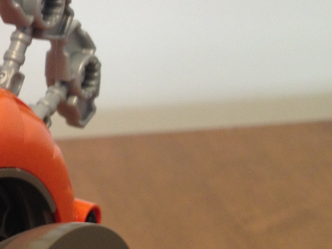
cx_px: -178
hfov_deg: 16.5
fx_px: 1036
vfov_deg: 13.7
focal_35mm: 108
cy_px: 82
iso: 64
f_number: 2.4
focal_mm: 4.28
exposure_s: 1/20
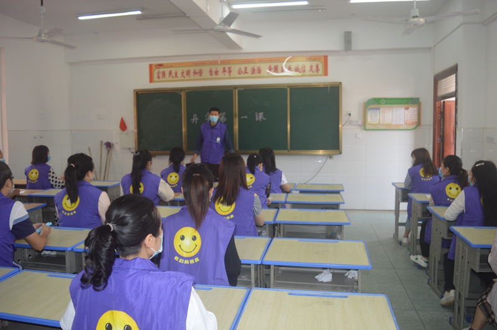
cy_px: 165
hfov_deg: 67.5
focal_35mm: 27
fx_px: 372
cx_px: 248
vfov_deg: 47.8
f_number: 4
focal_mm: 18
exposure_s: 1/80
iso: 400
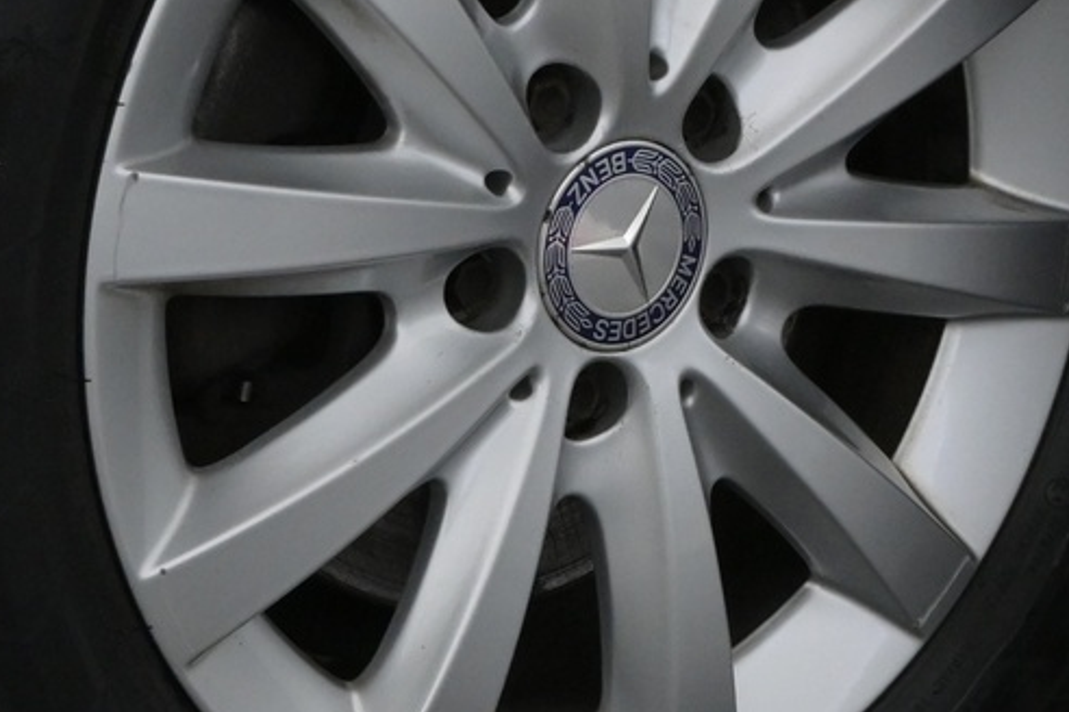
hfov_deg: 15.1
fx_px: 4033
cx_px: 552
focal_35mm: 136
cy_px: 185
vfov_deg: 10.1
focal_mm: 27.5
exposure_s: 1/160
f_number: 6.3
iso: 2500
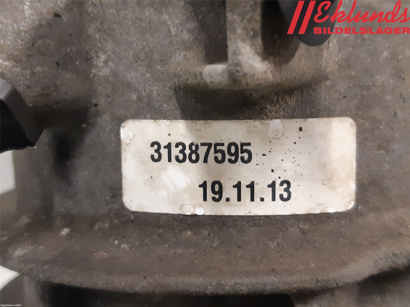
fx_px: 308
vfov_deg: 53.1
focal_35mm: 26
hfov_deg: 67.3
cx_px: 205
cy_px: 154
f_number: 1.7
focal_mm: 3.93
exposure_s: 1/33
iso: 250
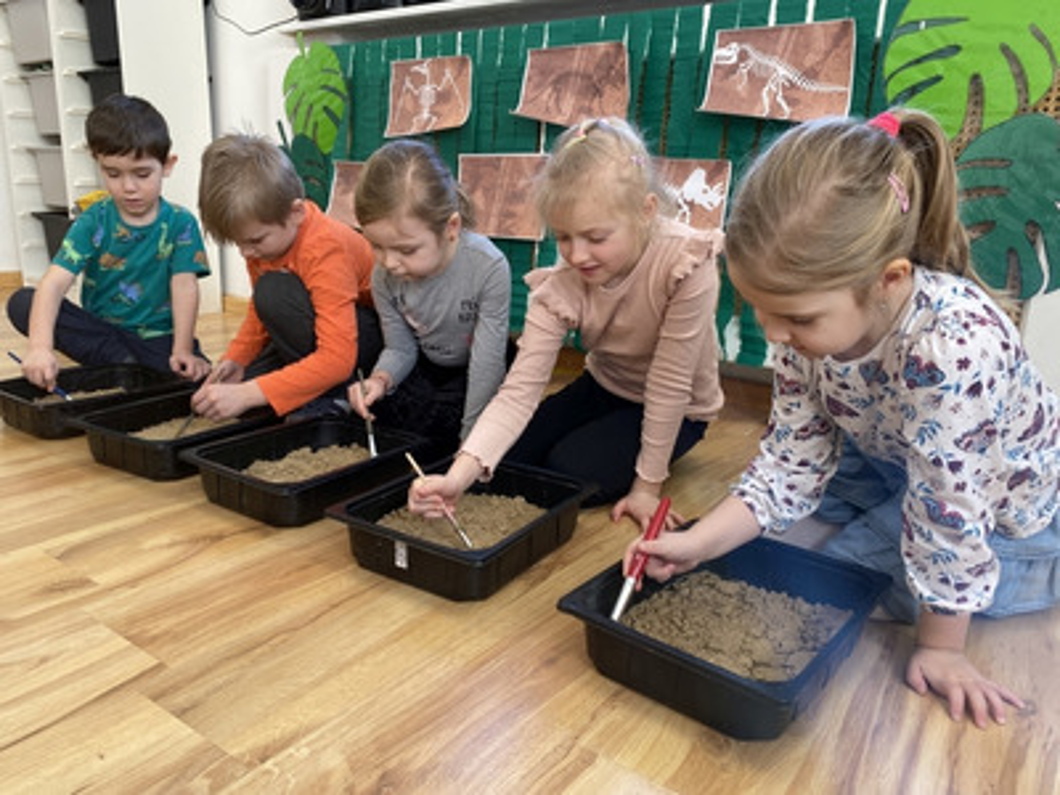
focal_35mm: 26
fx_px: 796
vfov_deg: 53.1
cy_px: 398
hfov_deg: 67.3
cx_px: 530
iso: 80
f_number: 1.8
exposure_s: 1/100
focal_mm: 4.25
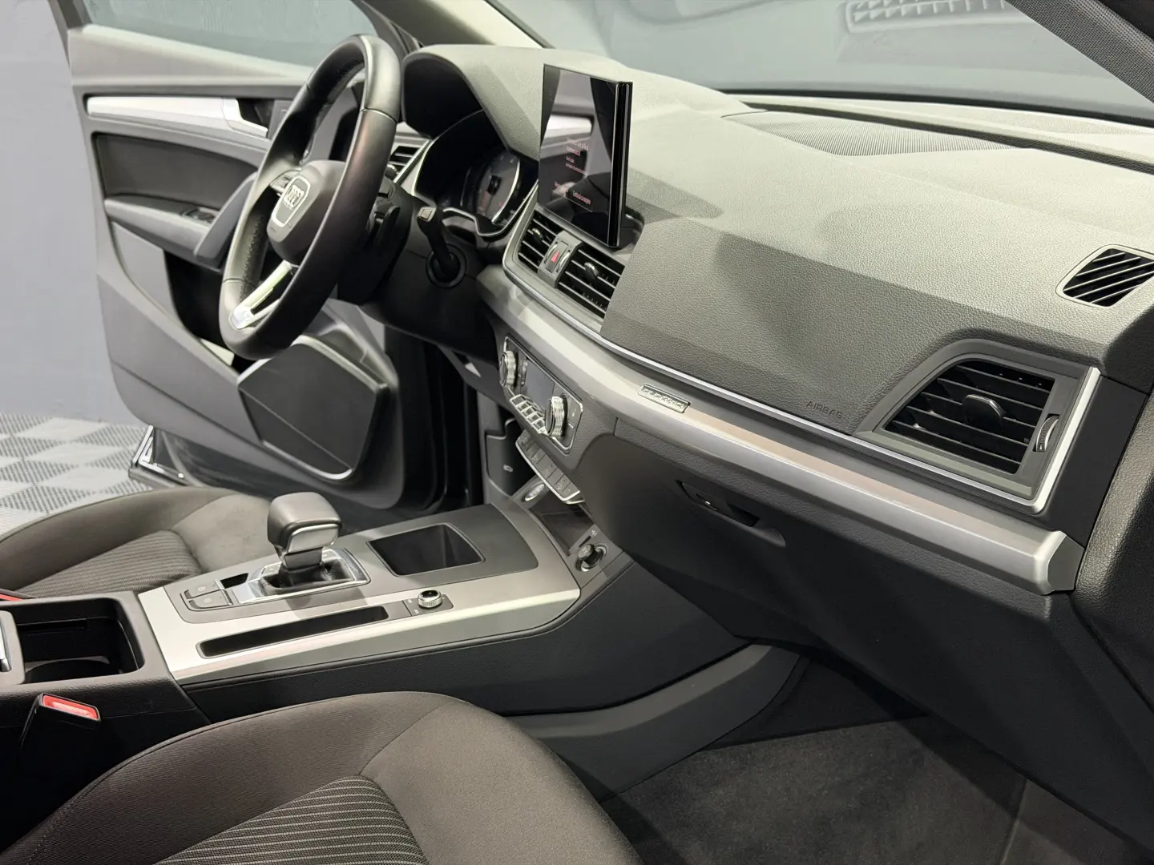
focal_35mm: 48
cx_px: 577
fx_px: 1600
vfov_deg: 30.3
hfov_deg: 39.7
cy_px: 432
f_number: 1.78
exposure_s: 1/33
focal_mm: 6.76
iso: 250
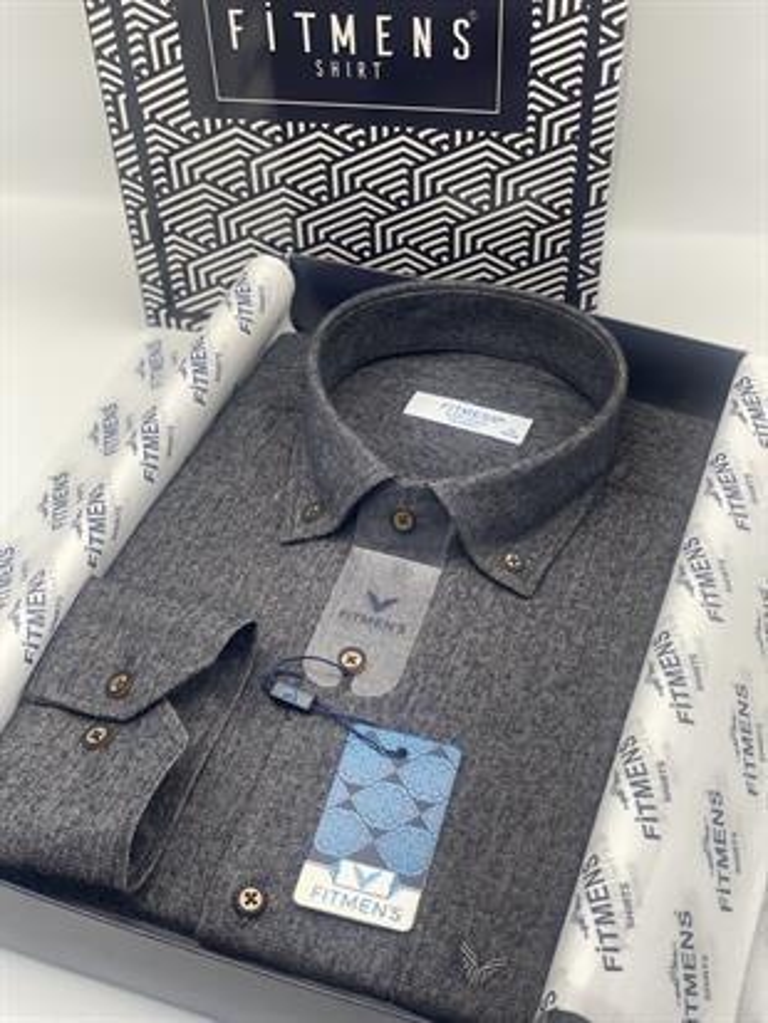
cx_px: 384
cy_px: 512
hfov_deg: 28.0
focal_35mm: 52
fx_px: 1537
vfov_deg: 36.8
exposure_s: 1/122
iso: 64
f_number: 2
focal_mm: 6
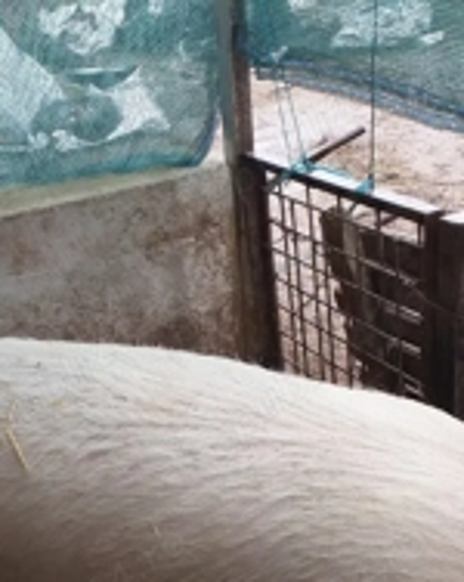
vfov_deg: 34.4
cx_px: 148
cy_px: 399
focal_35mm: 54
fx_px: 928
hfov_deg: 27.9
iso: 80
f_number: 1.9
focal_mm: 3.6
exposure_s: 1/50
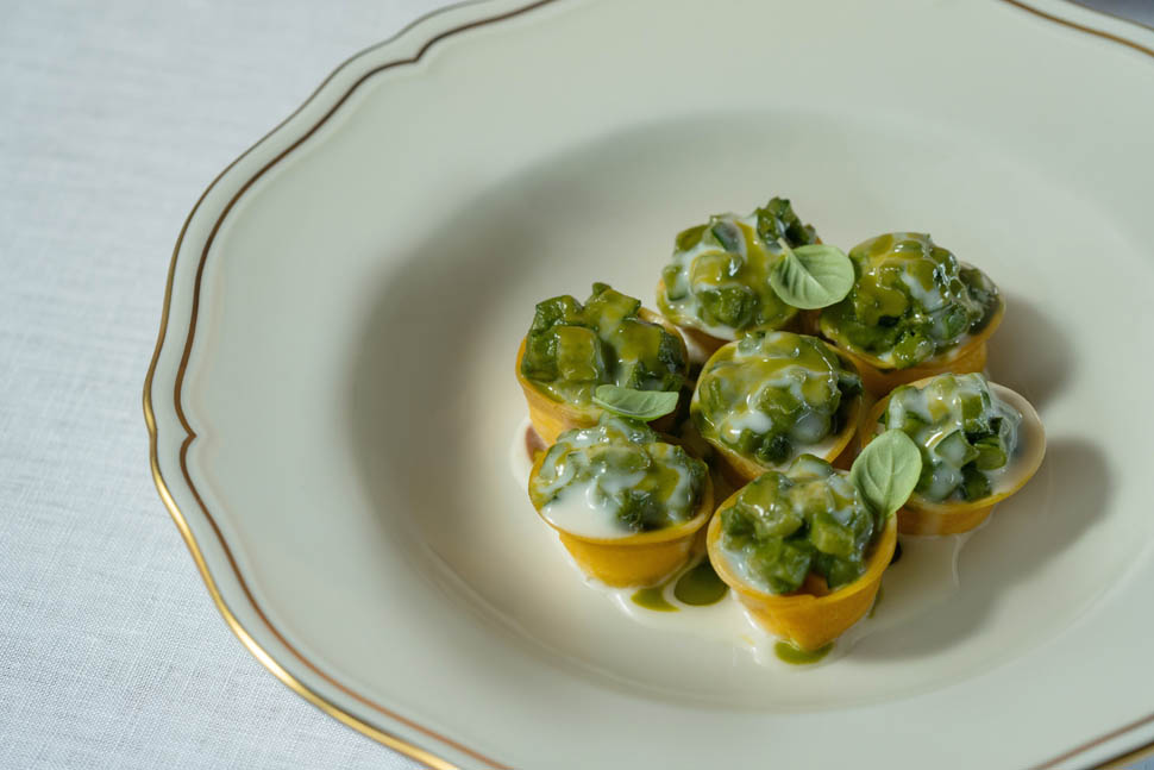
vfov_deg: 13.7
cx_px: 577
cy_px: 385
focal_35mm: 100
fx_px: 3206
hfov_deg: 20.4
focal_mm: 100
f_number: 5.6
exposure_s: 1/60
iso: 800
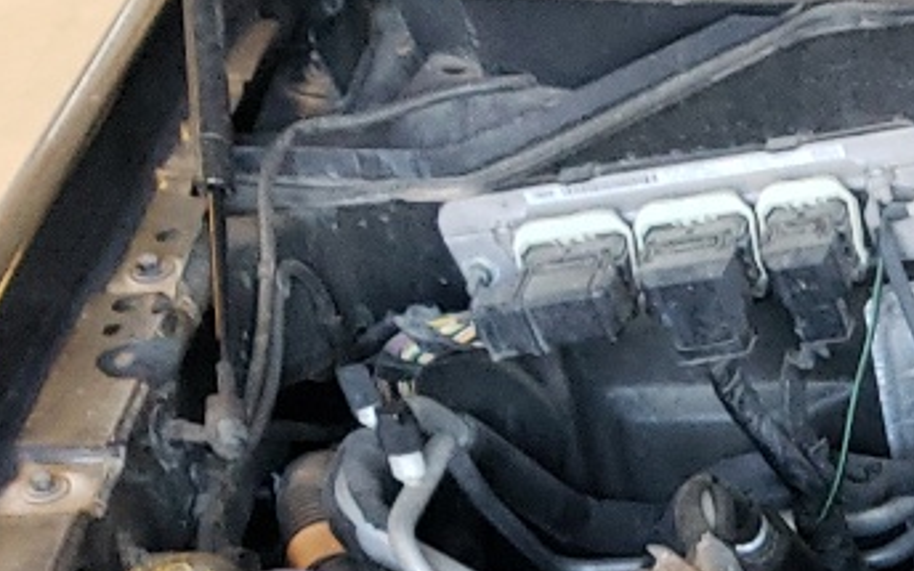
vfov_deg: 9.0
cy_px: 1479
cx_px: 1751
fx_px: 3188
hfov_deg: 14.1
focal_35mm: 128
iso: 154
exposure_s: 1/60.2
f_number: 1.5
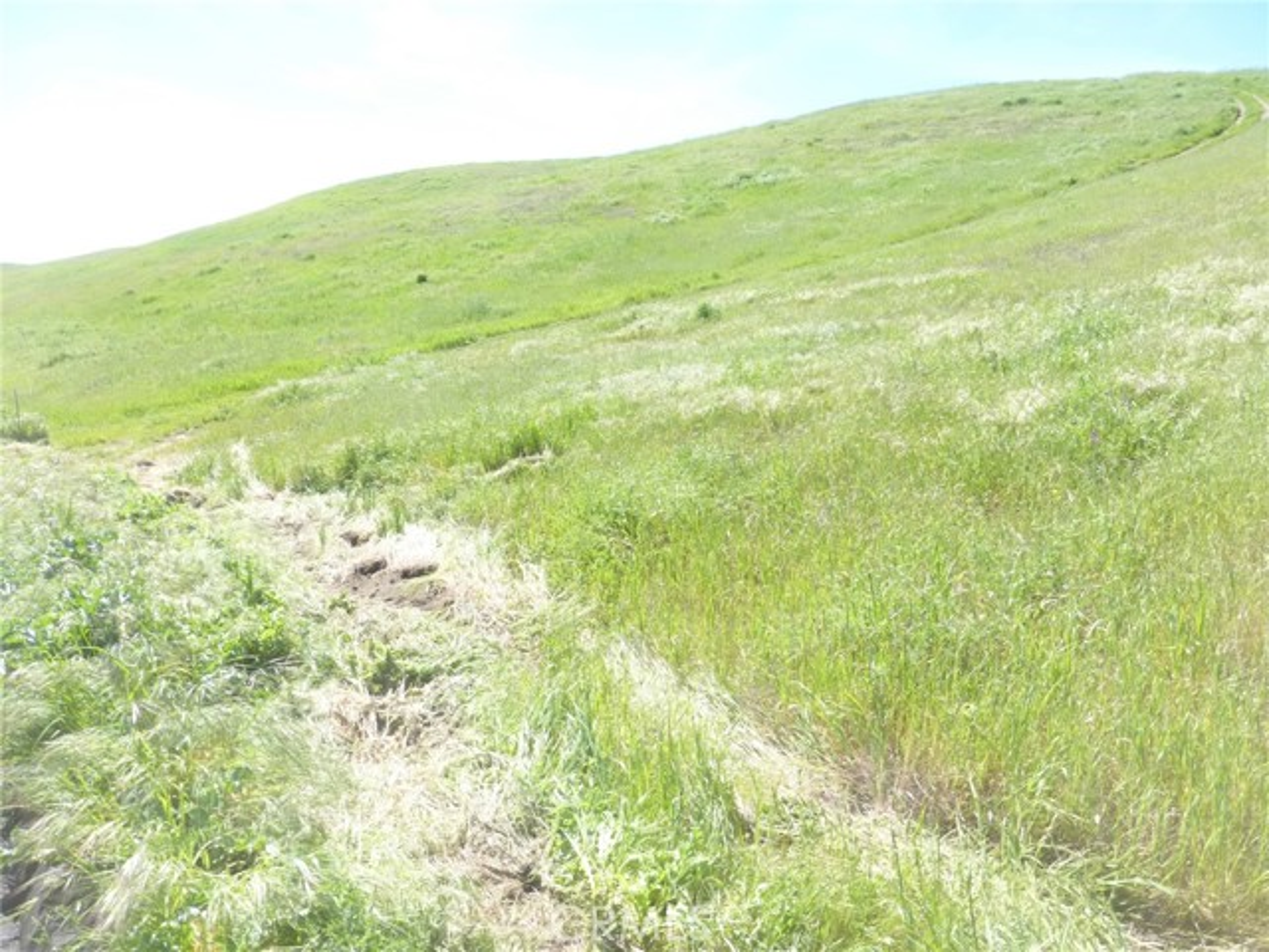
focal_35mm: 24
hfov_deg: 71.6
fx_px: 880
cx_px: 634
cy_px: 476
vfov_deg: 56.8
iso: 100
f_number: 4
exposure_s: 1/320
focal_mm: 4.3
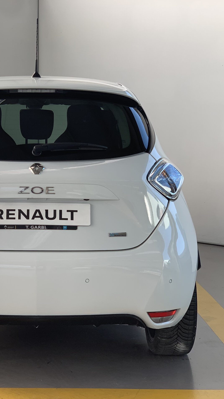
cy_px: 199
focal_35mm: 76
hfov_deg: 15.8
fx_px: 803
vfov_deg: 27.9
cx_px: 37
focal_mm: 6
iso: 16
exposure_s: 1/129
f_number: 2.4
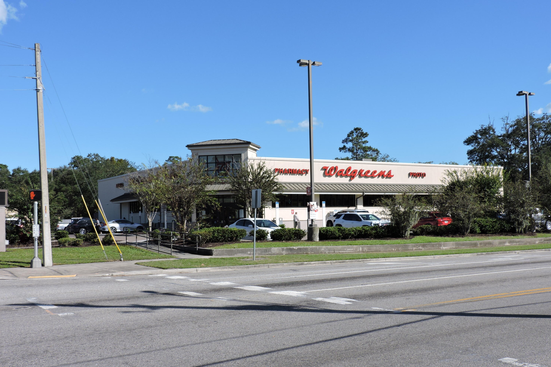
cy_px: 198
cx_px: 274
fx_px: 643
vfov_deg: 31.9
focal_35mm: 42
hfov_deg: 46.4
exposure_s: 1/1000
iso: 100
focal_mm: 7.1
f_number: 3.3
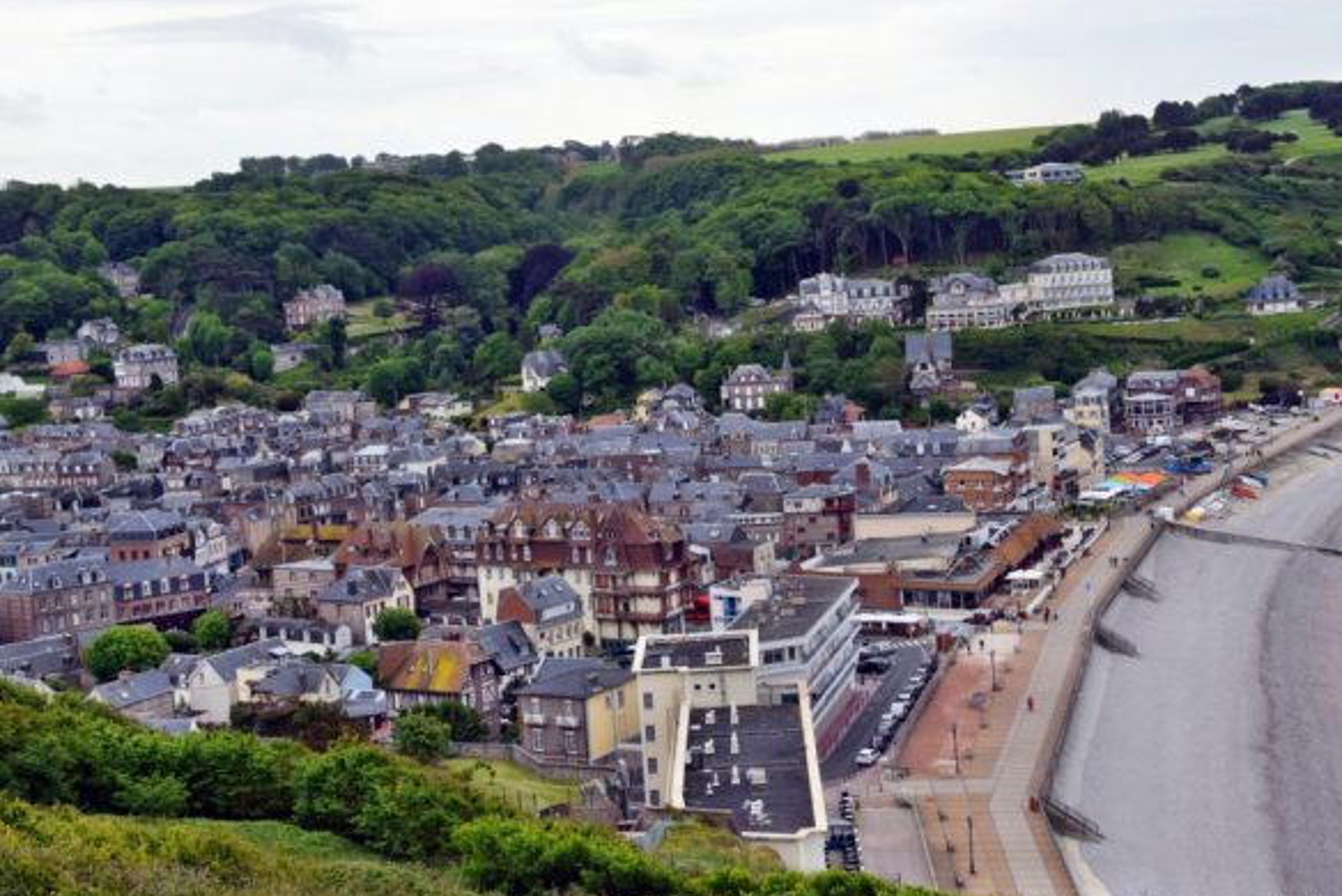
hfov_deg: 34.7
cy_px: 442
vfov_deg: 23.6
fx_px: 2146
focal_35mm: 58
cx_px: 699
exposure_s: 1/250
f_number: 8
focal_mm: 35
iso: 400
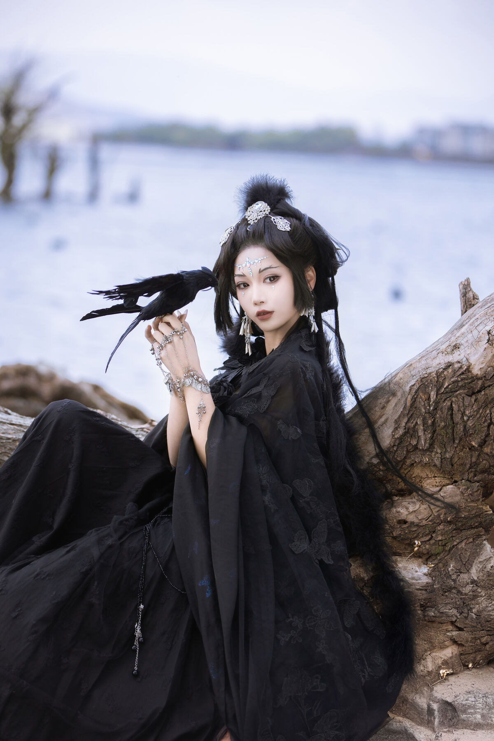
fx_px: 2264
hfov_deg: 12.5
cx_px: 247
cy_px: 370
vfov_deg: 18.6
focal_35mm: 110
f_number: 2.8
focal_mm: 110
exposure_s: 1/500
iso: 125
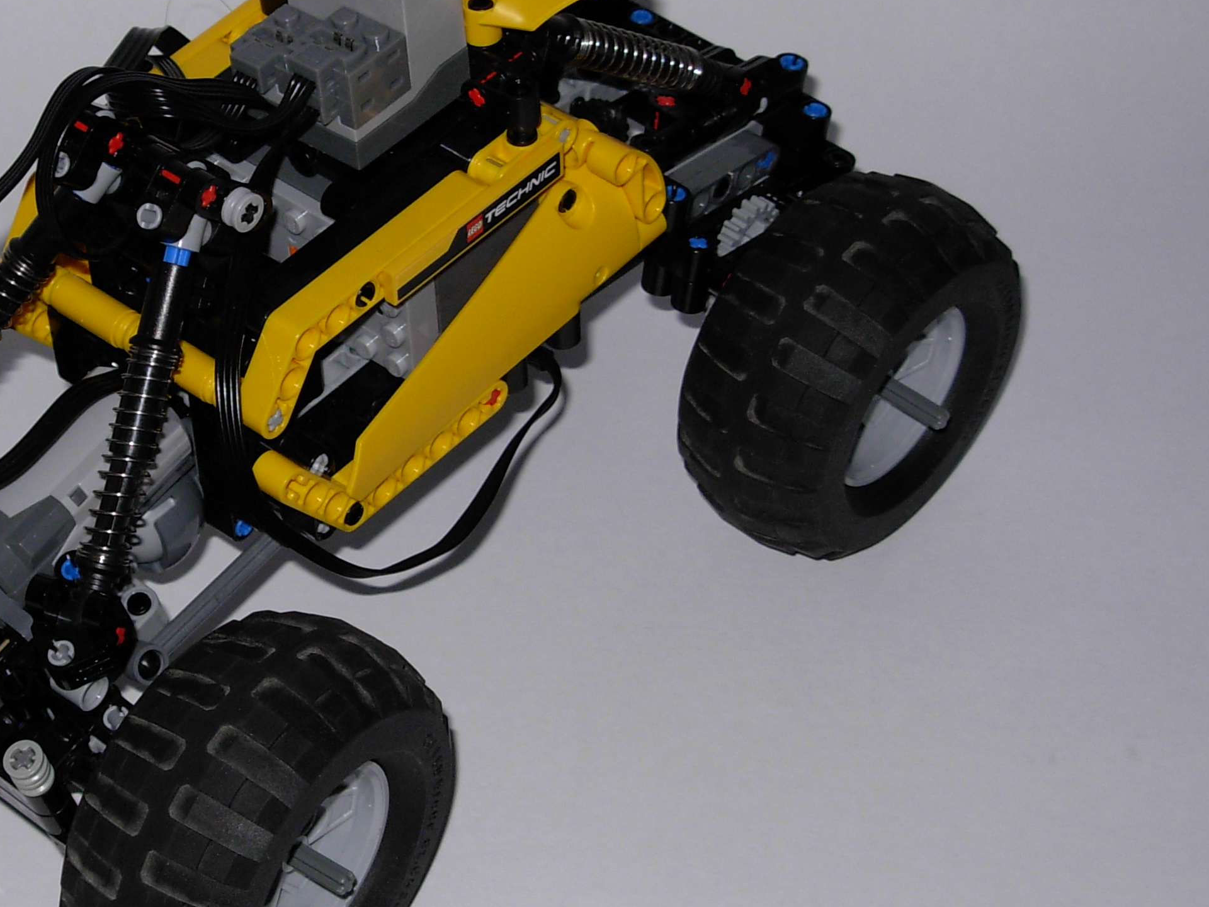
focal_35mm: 112
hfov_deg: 17.5
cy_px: 414
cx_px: 295
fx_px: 3912
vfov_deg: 13.2
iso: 79
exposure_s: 1/32
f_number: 3.5
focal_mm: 11.5
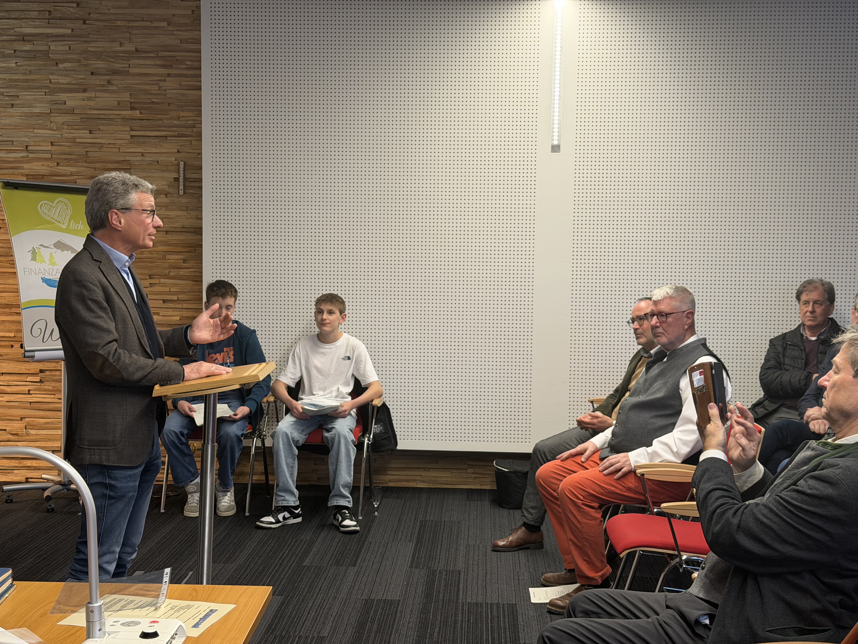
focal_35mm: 48
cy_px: 322
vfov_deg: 30.3
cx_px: 429
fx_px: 1190
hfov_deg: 39.7
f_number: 1.78
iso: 200
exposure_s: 1/50
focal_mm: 6.76
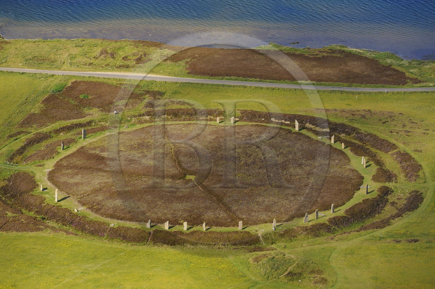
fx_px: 2415
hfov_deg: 10.3
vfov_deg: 6.9
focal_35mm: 200
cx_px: 218
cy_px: 144
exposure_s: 1/800
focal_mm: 200
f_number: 5
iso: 400
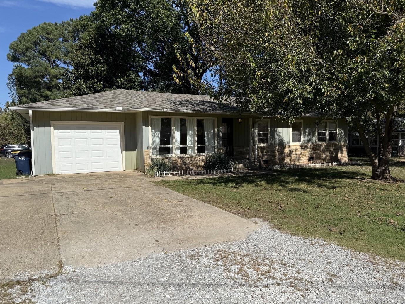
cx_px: 202
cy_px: 154
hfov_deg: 69.4
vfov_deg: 54.9
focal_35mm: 25
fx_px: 293
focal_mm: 6.76
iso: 80
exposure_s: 1/6711
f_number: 1.78
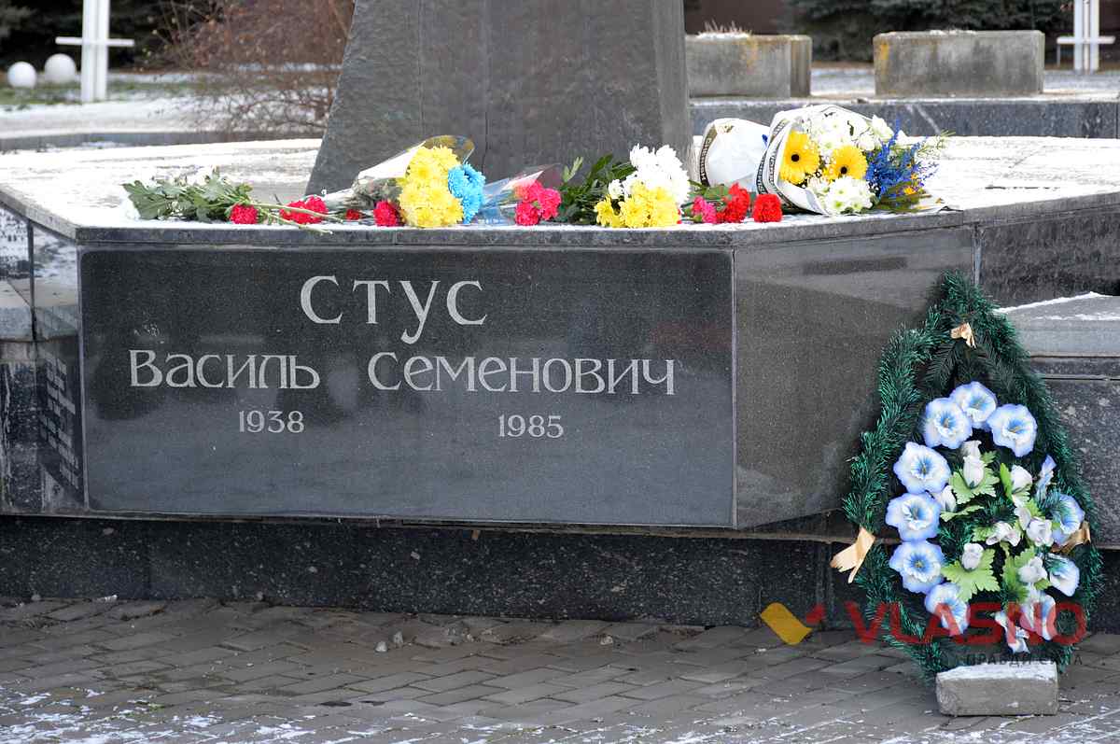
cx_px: 560
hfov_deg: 22.6
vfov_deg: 15.2
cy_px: 372
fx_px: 2797
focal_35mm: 90
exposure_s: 1/125
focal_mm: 60
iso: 400
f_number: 5.6
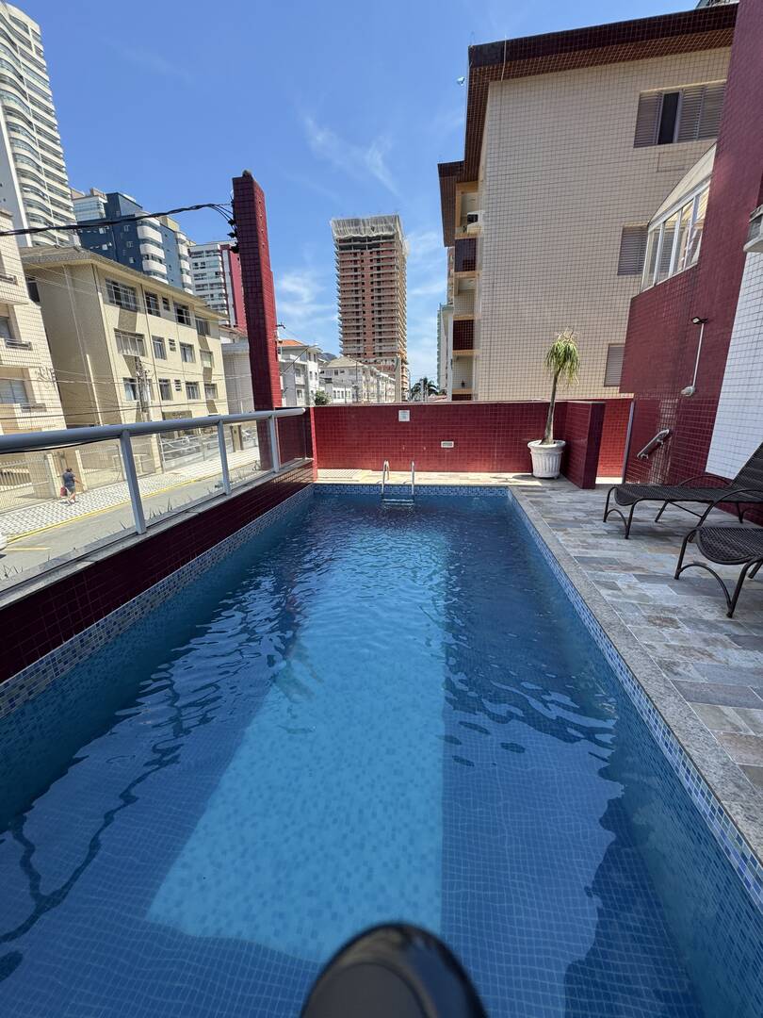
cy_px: 509
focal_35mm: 14
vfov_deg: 102.1
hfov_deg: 85.7
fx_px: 411
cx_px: 382
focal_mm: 2.22
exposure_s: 1/605
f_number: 2.2
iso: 40
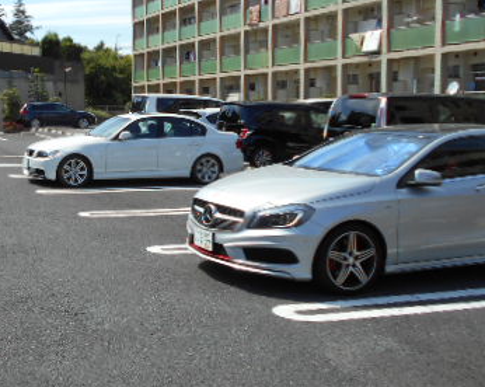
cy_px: 167
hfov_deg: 36.8
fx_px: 674
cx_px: 39
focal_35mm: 47
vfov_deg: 32.0
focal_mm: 4.6
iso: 80
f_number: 3.2
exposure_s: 1/800
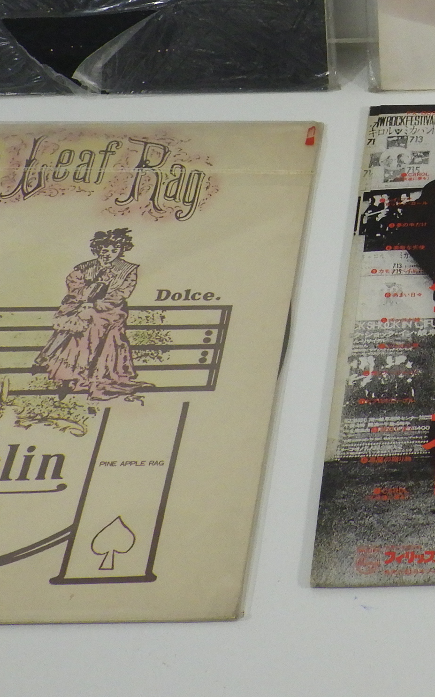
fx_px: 1385
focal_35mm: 73
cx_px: 564
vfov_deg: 27.2
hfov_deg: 16.8
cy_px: 60
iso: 400
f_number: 4.2
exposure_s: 1/200
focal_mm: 5
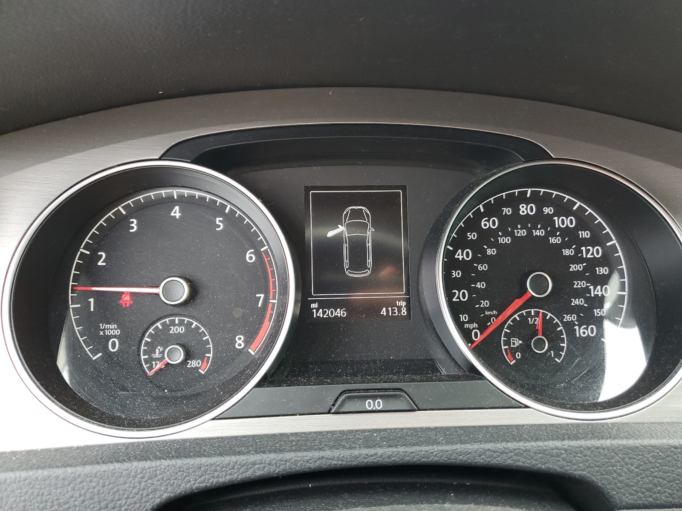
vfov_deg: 53.1
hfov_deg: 67.3
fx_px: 512
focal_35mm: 26
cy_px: 256
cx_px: 341
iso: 85
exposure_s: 1/120
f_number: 1.5
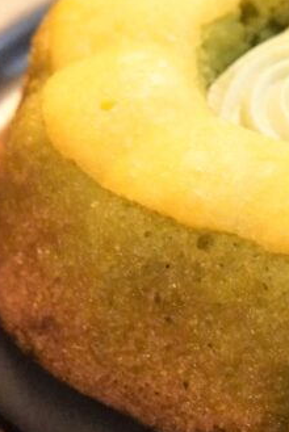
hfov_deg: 2.5
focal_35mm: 541
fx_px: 6500
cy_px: -38
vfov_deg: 3.8
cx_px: 140
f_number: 5.6
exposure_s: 1/60
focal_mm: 116
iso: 6400
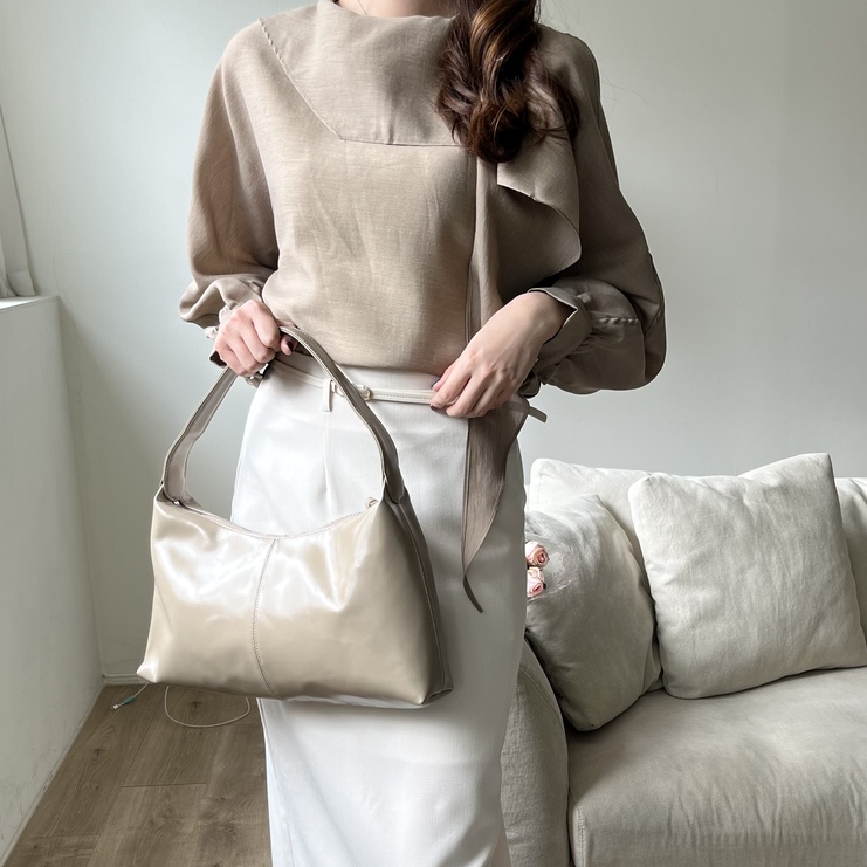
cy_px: 503
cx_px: 434
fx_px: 878
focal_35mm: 31
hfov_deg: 52.5
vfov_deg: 52.3
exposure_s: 1/142
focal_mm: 5.1
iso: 32
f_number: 1.6
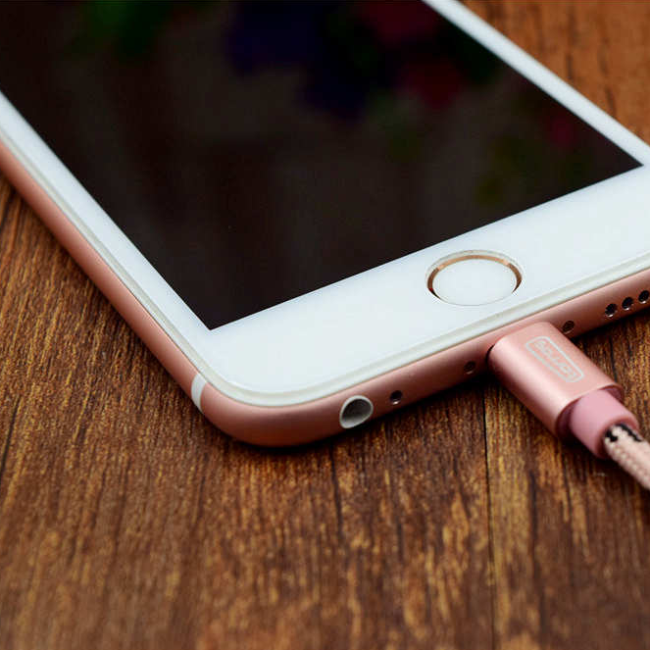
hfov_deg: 16.4
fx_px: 2244
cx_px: 468
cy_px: 325
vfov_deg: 16.5
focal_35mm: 106
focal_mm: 55
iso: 360
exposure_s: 1/100
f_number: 9
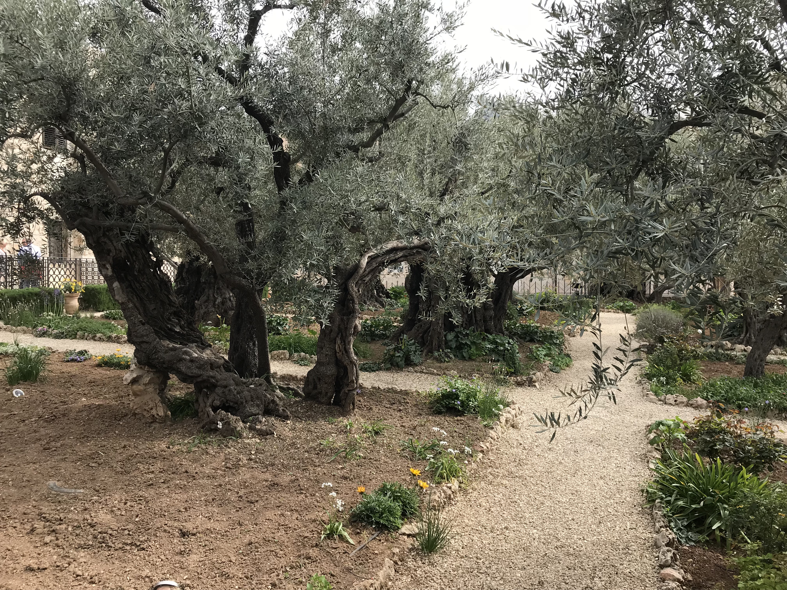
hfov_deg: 63.4
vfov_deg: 49.7
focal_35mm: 28
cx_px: 394
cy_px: 295
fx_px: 637
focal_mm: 3.99
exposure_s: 1/958
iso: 20
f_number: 1.8
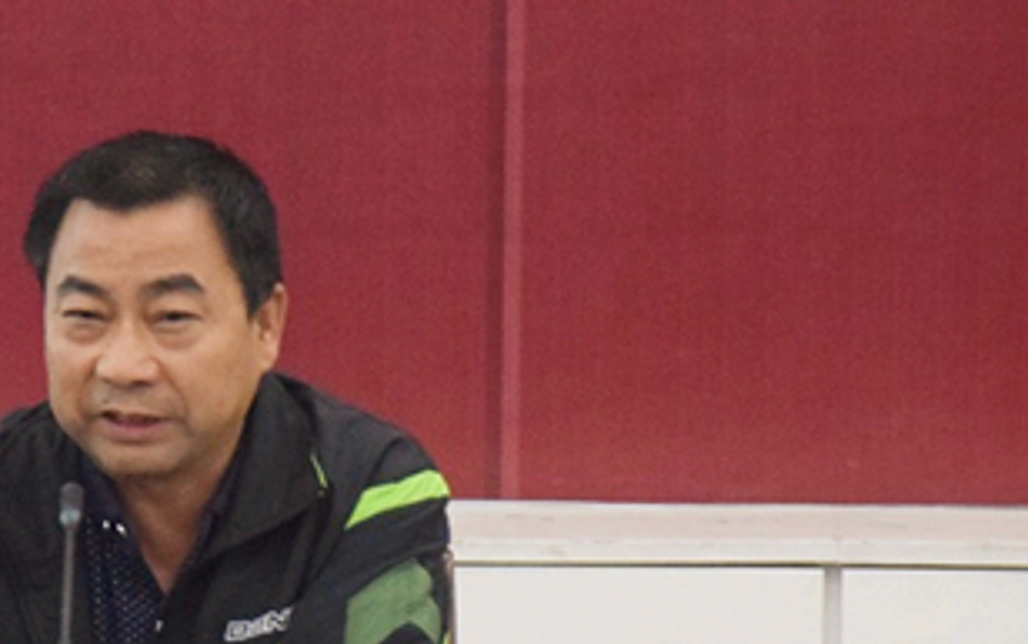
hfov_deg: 3.6
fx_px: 16542
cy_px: 309
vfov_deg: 2.2
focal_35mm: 590
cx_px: 137
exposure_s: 1/90
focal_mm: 170
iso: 6400
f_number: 5.6
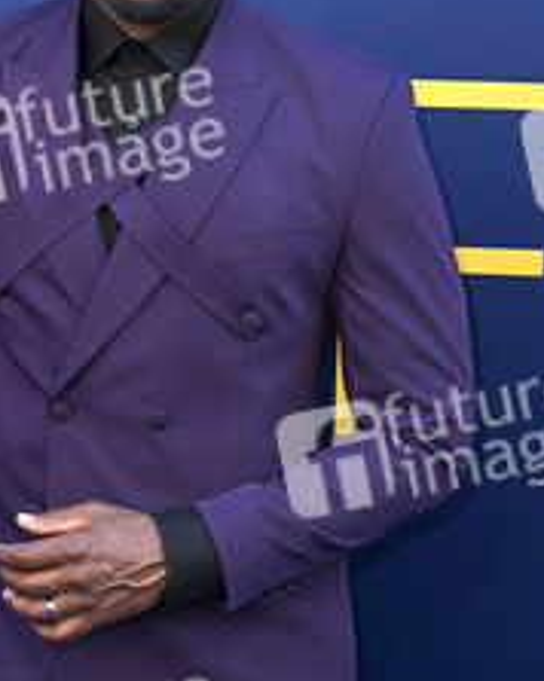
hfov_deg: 16.0
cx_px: 156
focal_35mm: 96
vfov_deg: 20.0
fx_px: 1935
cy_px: 293
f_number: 5.6
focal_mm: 57
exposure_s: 1/200
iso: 400
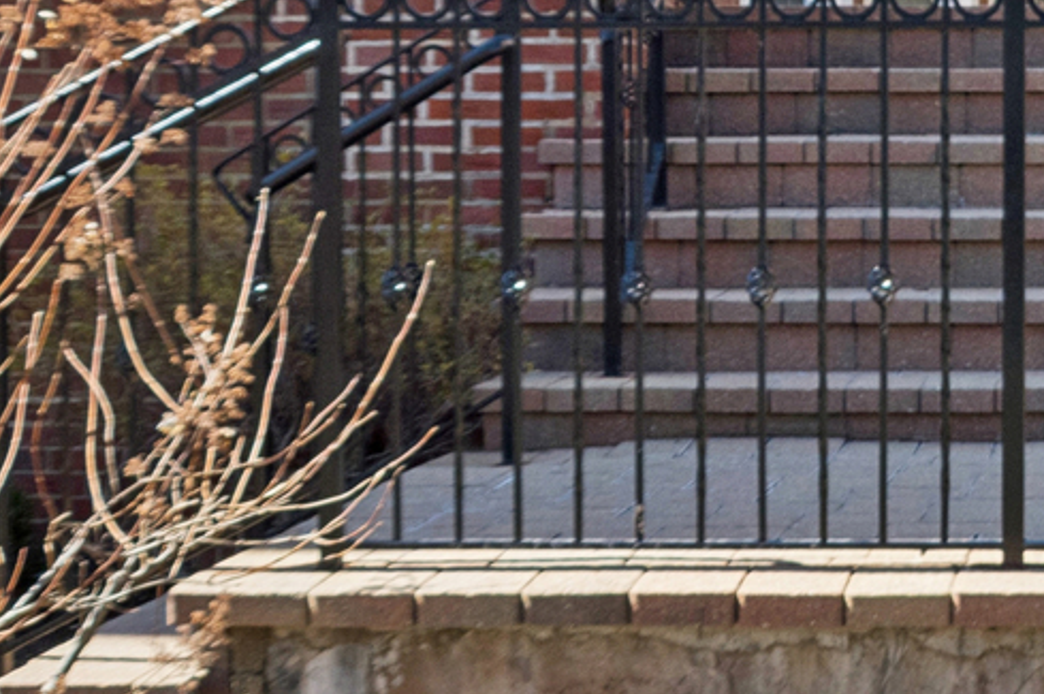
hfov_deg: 20.5
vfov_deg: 14.6
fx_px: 2694
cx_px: 1255
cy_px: 102
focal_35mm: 93
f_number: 8
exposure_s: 1/500
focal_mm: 19.4
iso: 400
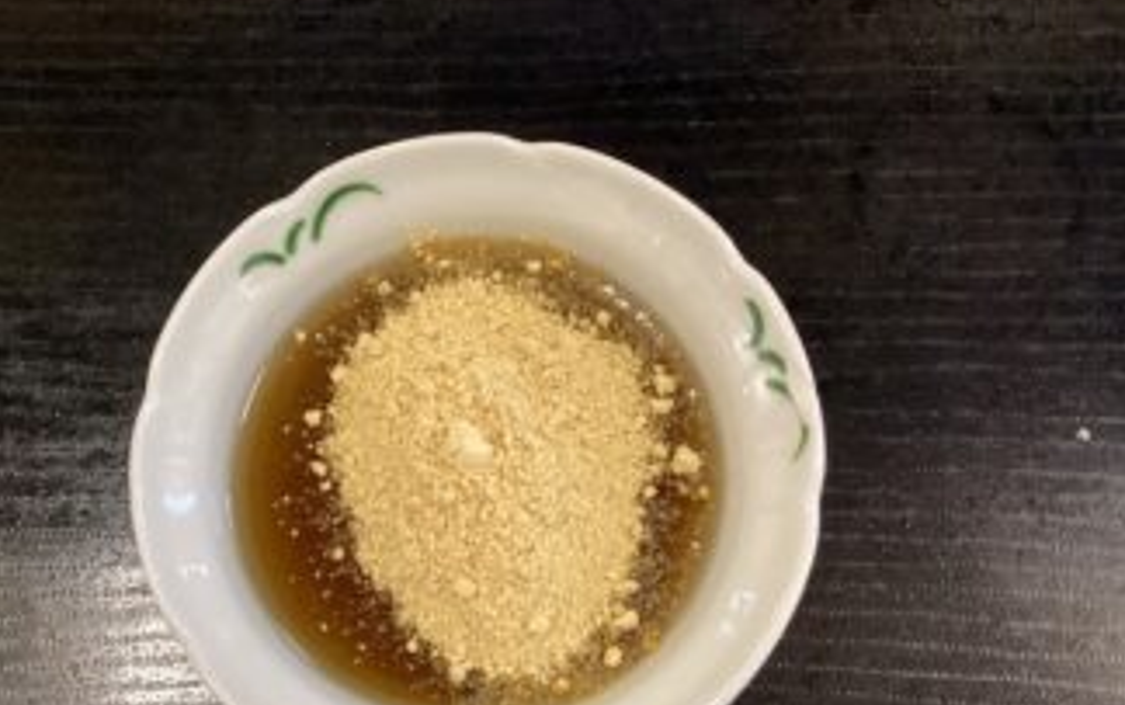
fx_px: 1166
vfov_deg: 33.5
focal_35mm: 38
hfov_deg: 51.3
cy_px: 432
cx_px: 477
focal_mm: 3.3
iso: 320
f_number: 2.4
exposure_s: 1/60
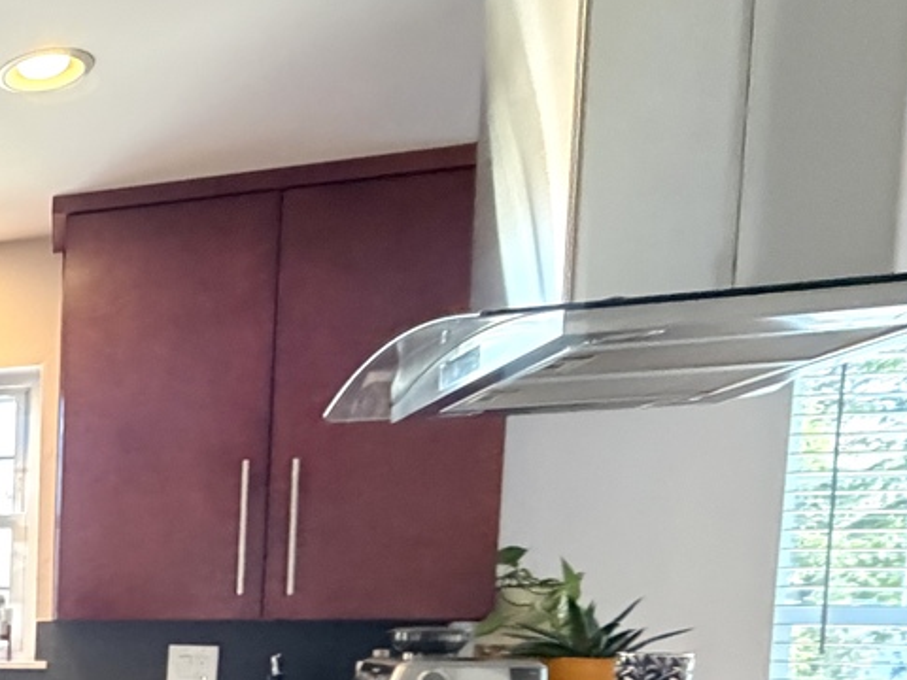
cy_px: 737
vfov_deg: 30.9
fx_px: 1100
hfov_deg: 30.8
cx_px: -365
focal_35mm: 42
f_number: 2.2
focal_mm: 2.22
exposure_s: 1/60
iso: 640
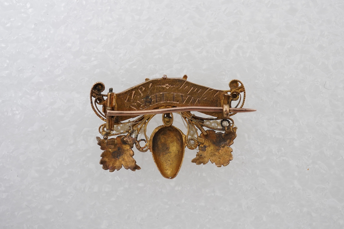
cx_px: 172
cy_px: 114
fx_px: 430
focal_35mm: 45
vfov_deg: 29.9
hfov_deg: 43.6
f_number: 16
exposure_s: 1/125
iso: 500
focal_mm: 30
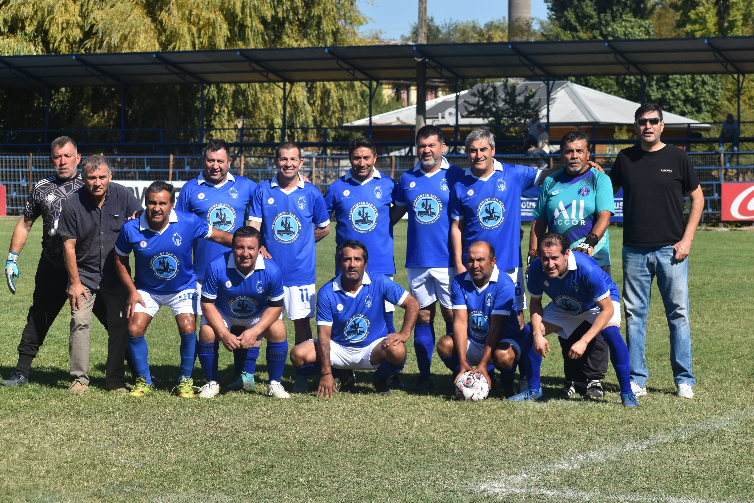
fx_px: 2450
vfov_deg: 11.7
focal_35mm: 117
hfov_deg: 17.5
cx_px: 377
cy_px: 252
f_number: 7.1
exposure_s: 1/800
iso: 200
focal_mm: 78
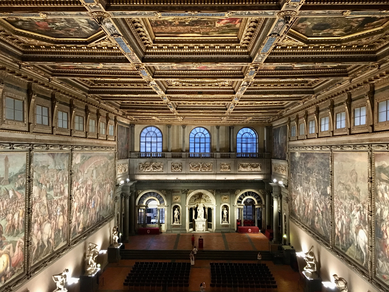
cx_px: 194
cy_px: 146
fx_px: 326
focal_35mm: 29
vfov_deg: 48.3
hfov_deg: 61.6
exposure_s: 1/17
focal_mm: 4.15
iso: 320
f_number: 2.2
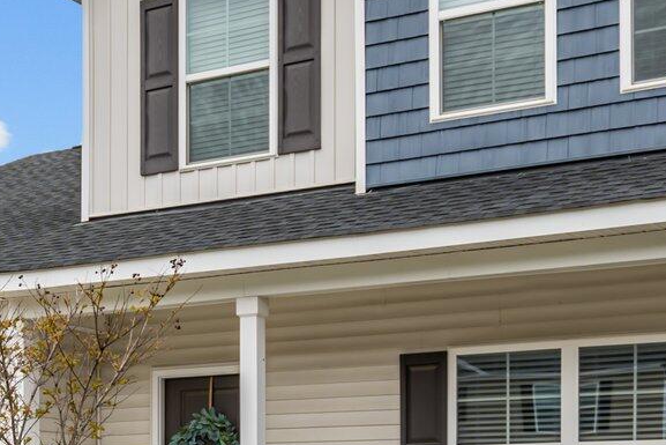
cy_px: 322
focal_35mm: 71
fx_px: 1314
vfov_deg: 19.1
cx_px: 166
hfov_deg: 28.0
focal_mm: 20
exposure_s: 1/1600
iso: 200
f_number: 4
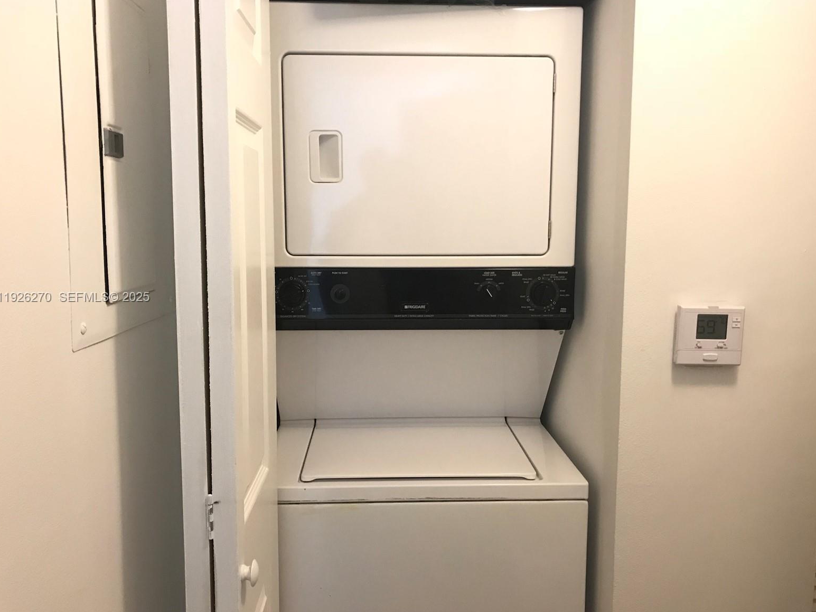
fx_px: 684
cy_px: 298
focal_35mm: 29
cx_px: 408
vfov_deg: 48.2
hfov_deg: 61.7
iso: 80
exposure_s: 1/15
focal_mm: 3.99
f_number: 1.8
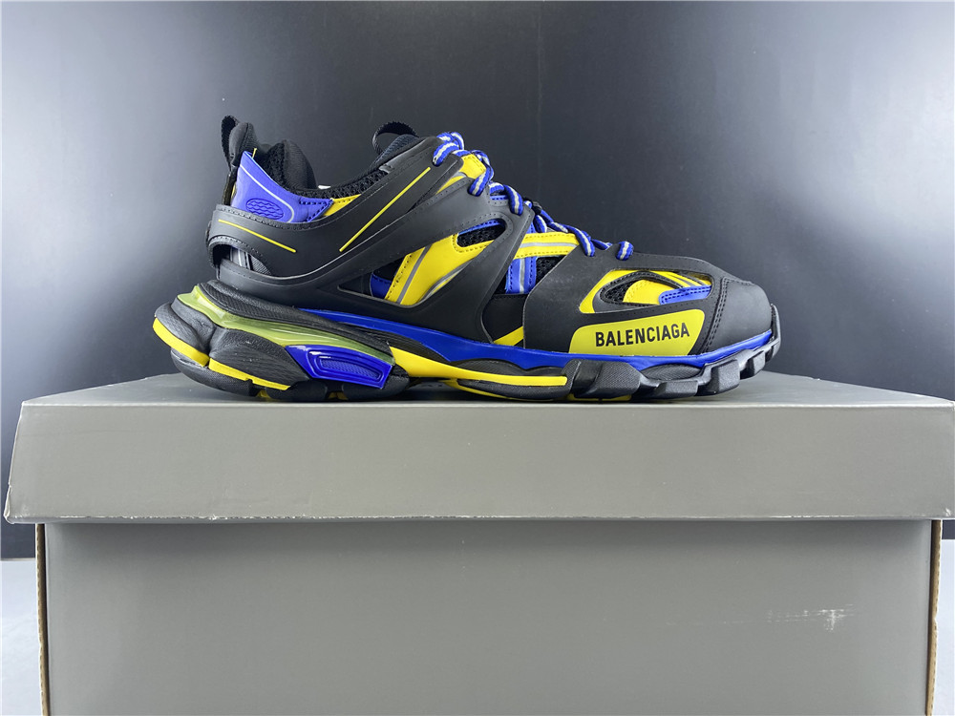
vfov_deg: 53.1
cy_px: 358
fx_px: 717
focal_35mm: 26
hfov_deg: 67.3
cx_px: 478
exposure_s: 1/50
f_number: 1.8
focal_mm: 4.25
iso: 100
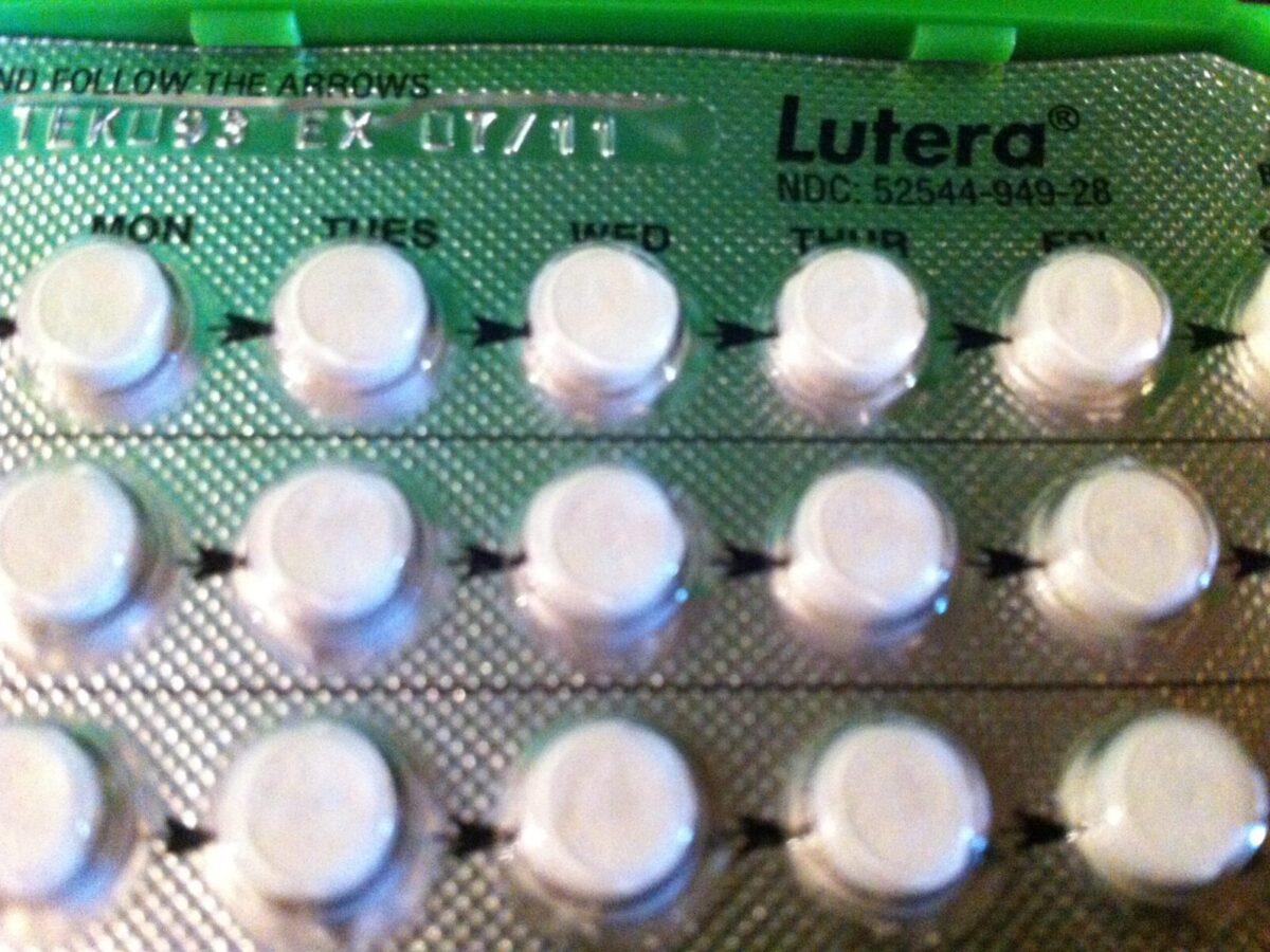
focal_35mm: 35
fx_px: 1284
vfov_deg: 40.7
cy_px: 476
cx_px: 635
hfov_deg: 52.6
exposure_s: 1/15
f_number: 2.8
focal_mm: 3.85
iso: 1000
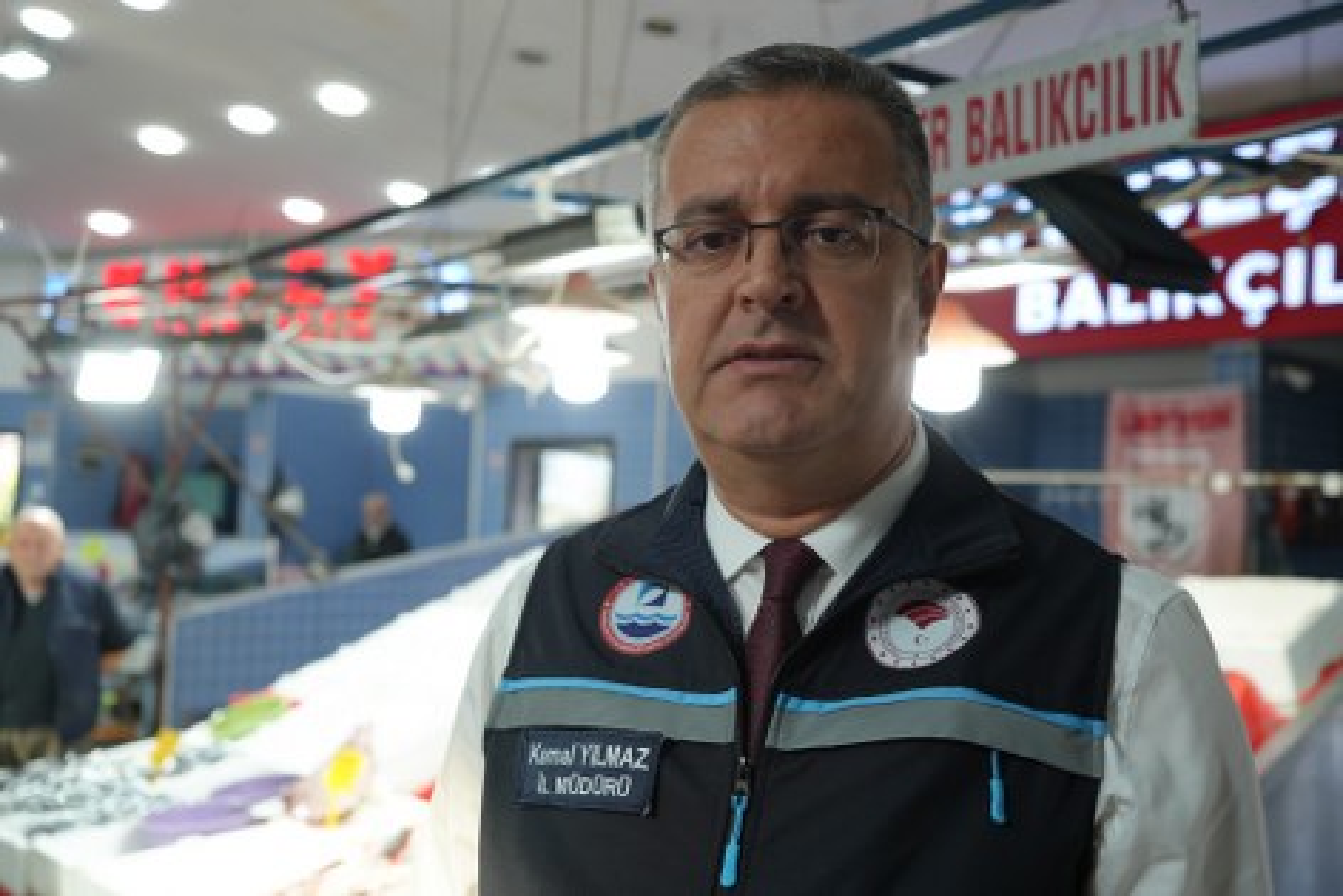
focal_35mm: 38
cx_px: 672
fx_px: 1418
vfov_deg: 35.1
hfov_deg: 50.7
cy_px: 448
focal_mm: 38
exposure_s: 1/160
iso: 400
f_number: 4
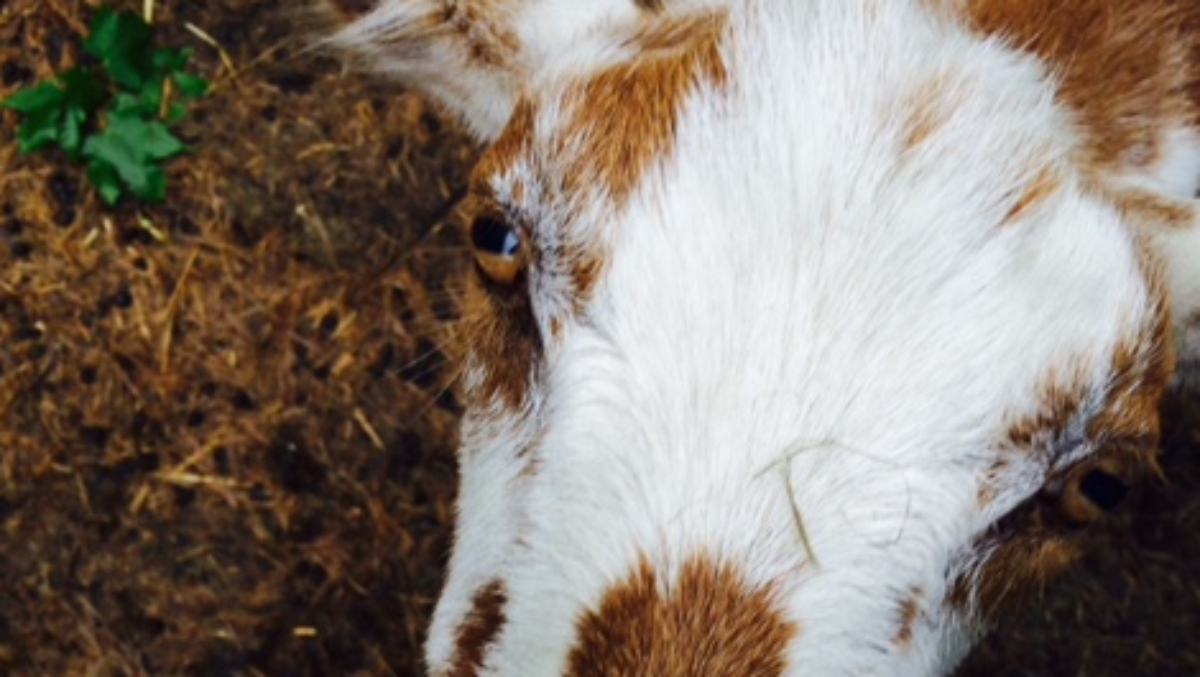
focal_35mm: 43
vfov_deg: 27.6
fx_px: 1369
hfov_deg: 47.3
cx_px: 600
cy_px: 442
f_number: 2.2
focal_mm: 4.15
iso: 32
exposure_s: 1/363
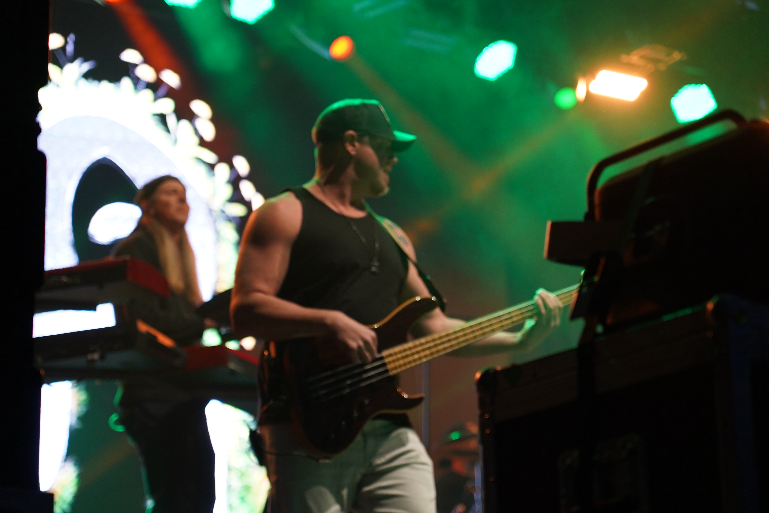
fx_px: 2243
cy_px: 256
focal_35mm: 105
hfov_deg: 19.5
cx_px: 384
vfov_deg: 13.0
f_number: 4
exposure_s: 1/160
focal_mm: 105
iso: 1250
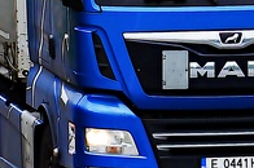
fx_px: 9037
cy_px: -44
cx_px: 121
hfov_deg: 1.6
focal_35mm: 1283
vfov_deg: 1.1
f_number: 7.1
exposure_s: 1/1000
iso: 640
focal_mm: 210
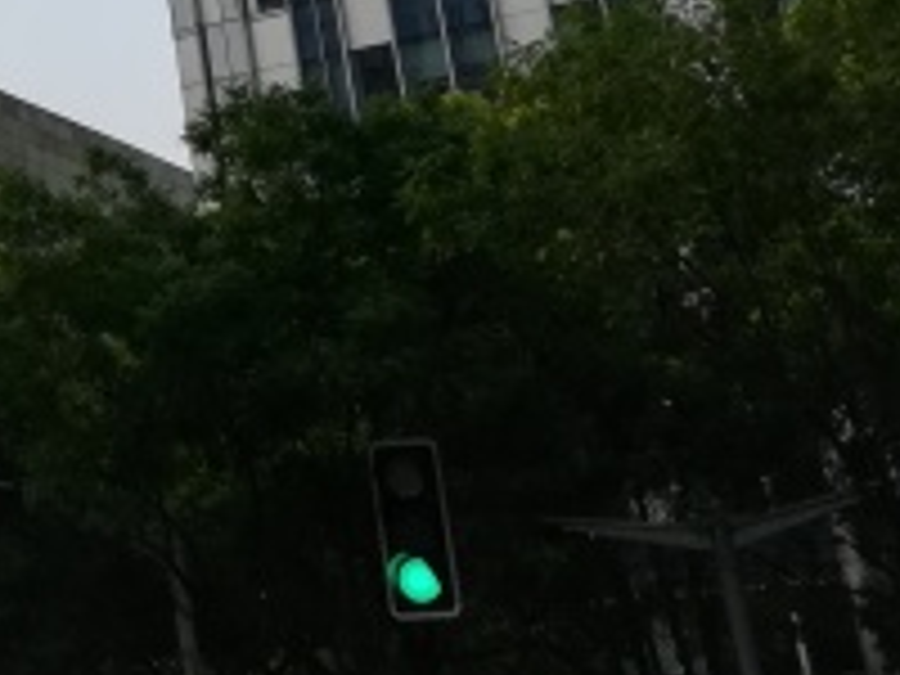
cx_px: -536
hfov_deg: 16.8
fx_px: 2704
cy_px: -356
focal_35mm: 104
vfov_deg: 13.4
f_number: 2.2
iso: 50
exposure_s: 1/440
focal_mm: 3.81
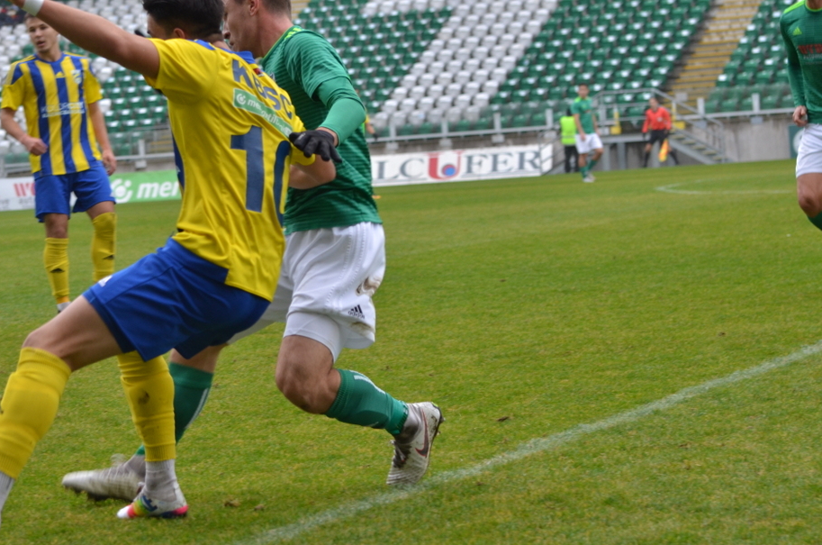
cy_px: 247
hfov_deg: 14.9
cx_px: 318
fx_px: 3145
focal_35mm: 138
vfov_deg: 9.9
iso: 320
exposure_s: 1/200
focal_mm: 70
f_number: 4.5
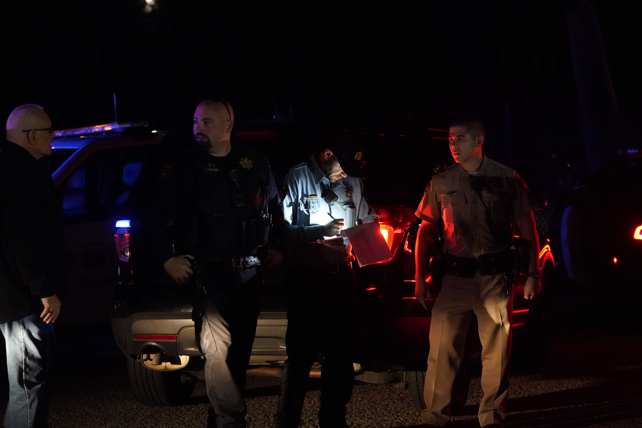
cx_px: 321
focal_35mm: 119
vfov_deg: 11.5
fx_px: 2122
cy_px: 214
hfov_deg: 17.2
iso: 12800
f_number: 5
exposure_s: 1/100
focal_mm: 119
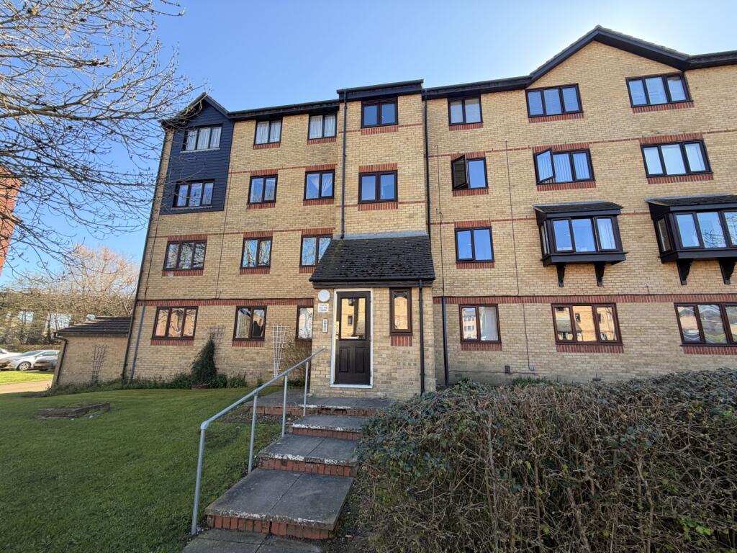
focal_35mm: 14
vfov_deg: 85.7
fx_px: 298
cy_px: 276
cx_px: 368
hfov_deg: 102.1
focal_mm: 2.22
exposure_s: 1/308
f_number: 2.2
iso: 50
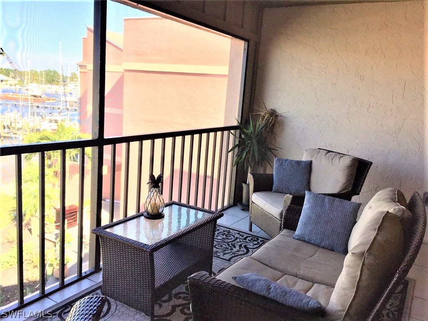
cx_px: 214
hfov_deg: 61.7
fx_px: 359
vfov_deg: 48.2
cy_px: 160
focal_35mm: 29
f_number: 2.2
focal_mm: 4.15
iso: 32
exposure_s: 1/534
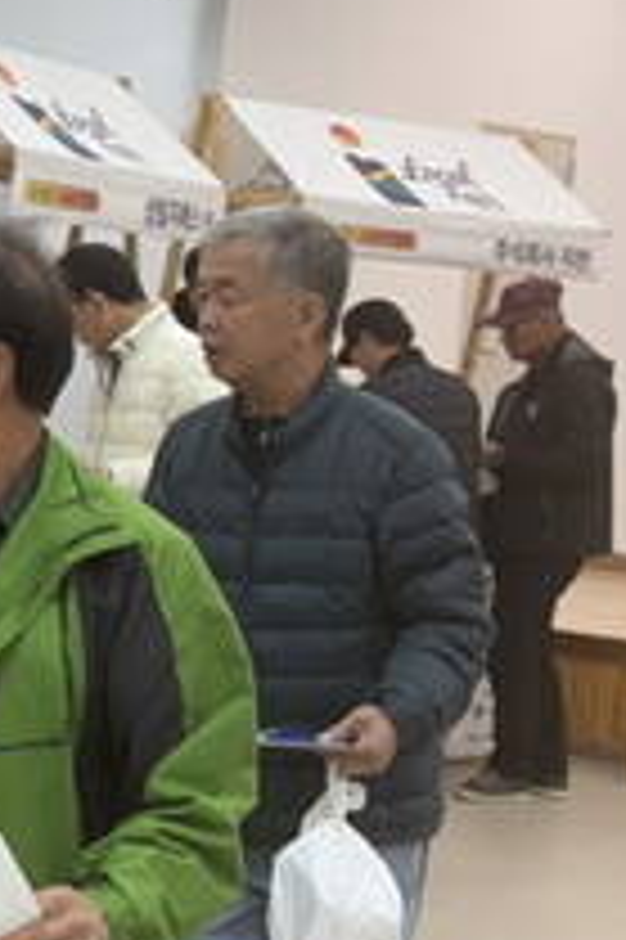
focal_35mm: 83
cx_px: -468
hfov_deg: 14.6
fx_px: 2168
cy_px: 468
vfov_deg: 24.5
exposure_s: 1/120
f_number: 1.6
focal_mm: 5.96
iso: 100
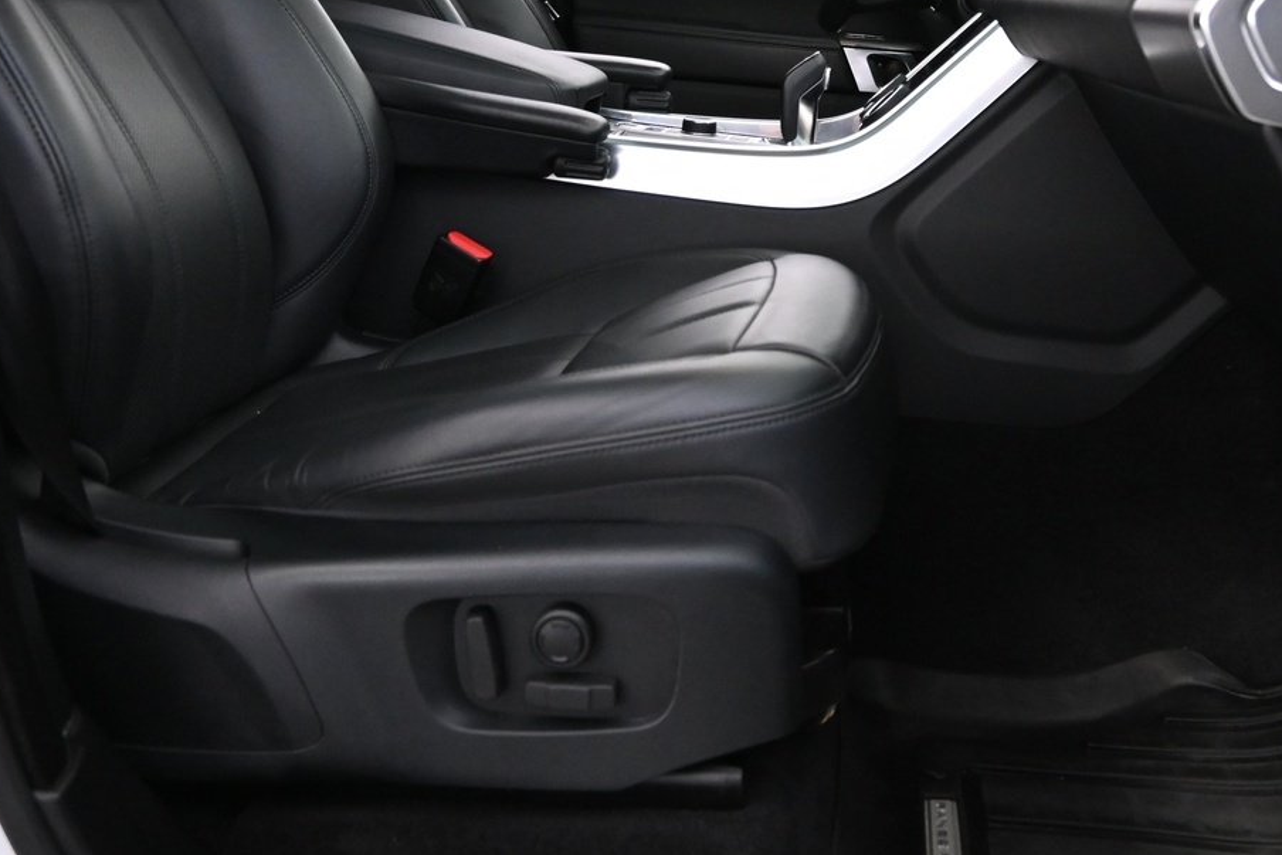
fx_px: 1531
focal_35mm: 43
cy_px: 116
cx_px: 810
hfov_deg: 45.0
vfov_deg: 30.1
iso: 2200
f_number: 3.5
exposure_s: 1/25
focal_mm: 16
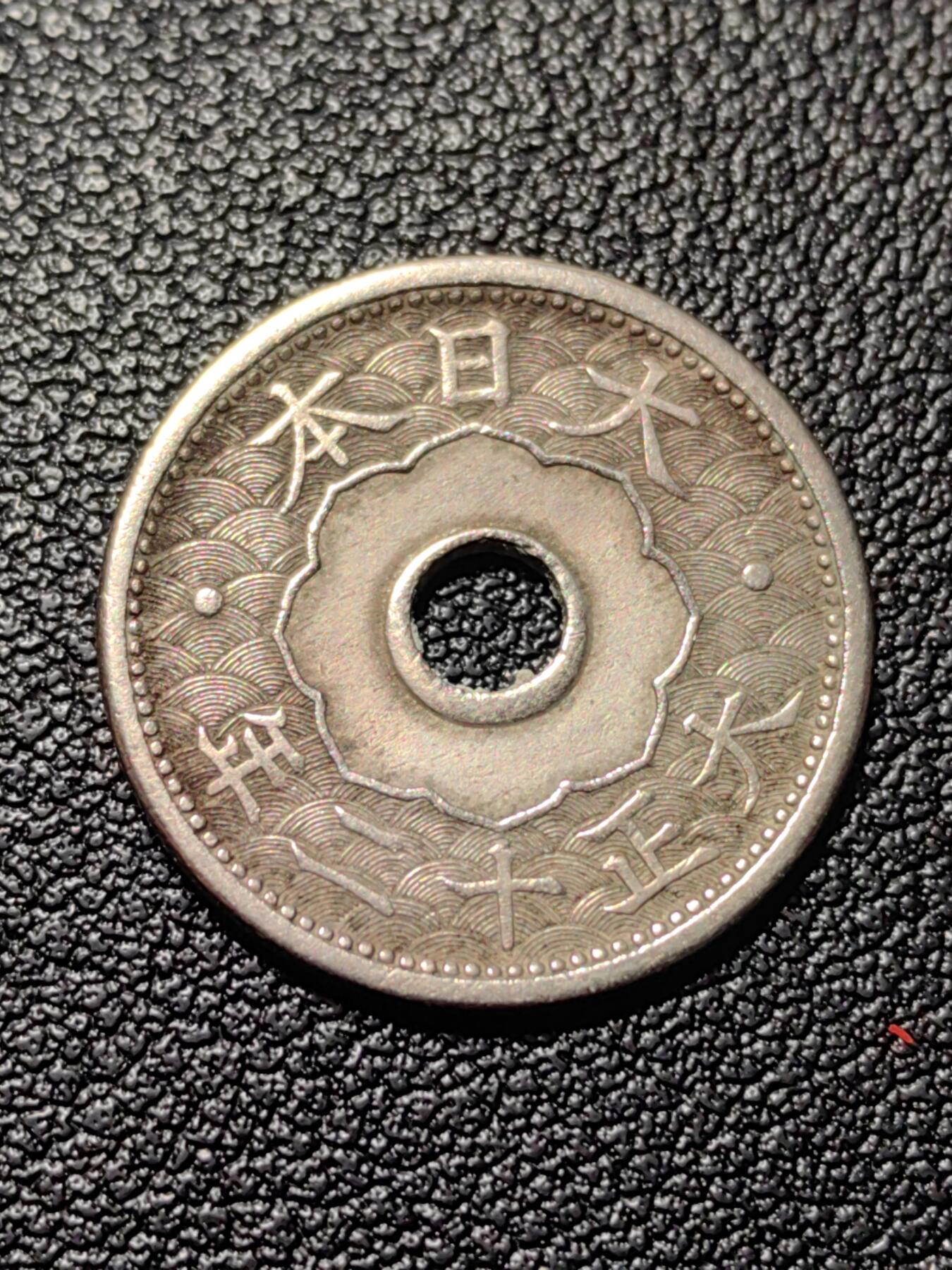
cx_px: 476
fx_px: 2934
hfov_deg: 18.4
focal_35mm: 80
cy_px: 635
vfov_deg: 24.4
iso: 50
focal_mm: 5.75
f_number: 2
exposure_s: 1/121
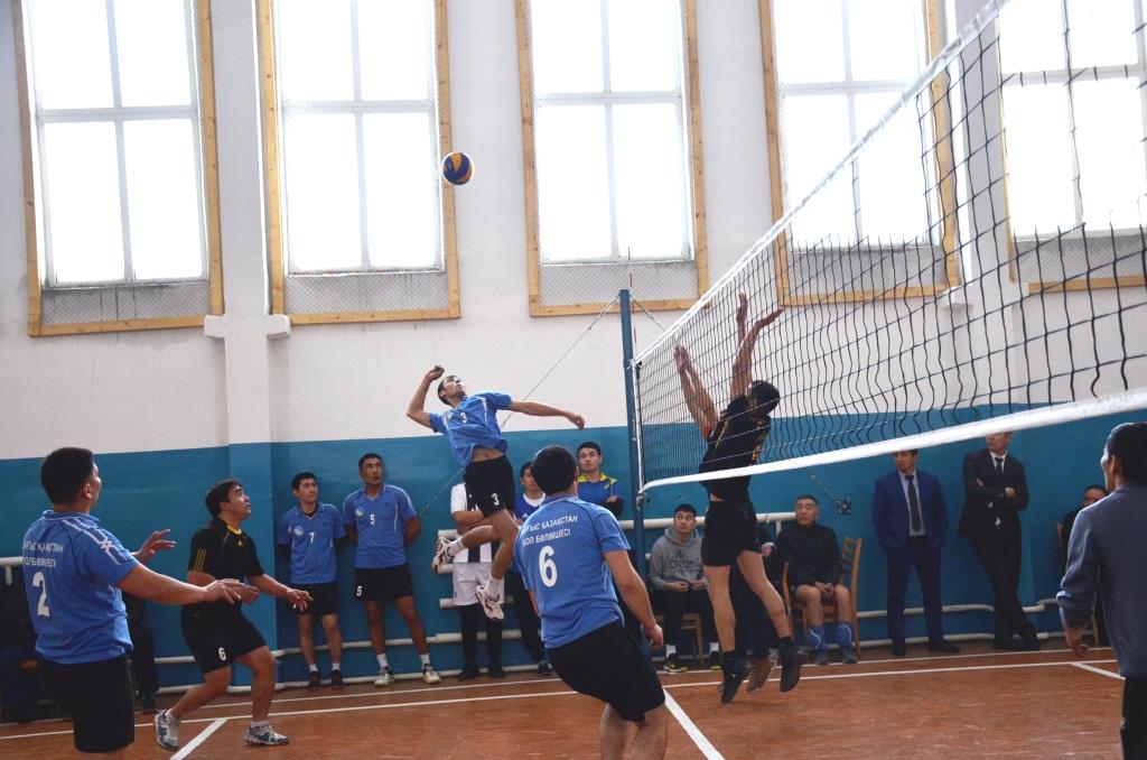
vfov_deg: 29.7
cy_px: 380
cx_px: 574
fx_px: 1431
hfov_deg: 43.7
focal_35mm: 45
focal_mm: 30
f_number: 4
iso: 1100
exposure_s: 1/500
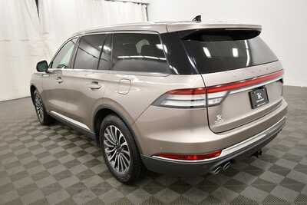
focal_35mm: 27
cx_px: 154
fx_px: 230
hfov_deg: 67.4
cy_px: 102
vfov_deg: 48.0
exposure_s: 1/125
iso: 1000
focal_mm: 18
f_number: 5.6
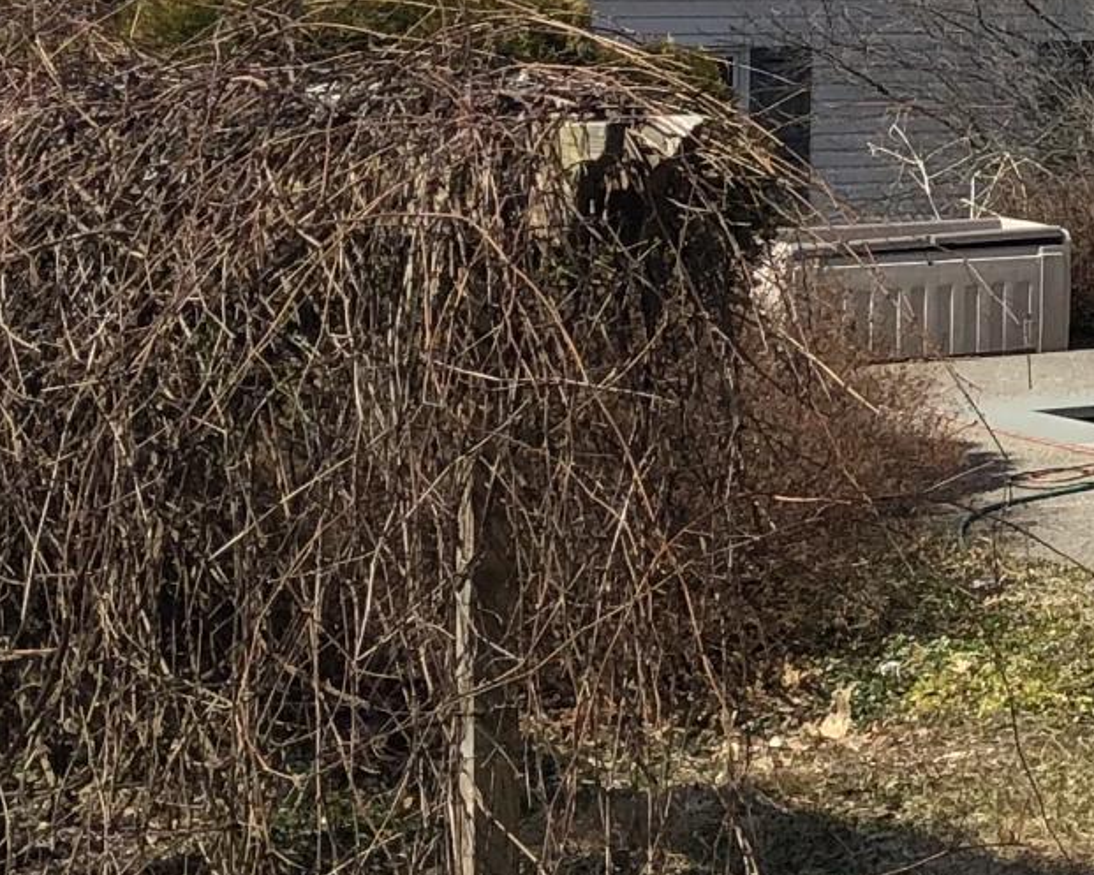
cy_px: -62
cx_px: 1978
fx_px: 4275
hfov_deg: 13.1
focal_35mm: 132
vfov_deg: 11.5
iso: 20
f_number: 1.8
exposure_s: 1/1946
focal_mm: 3.99
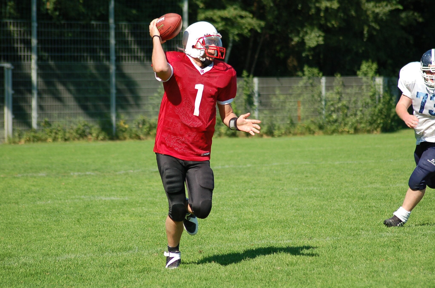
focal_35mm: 218
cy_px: 138
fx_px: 2623
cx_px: 224
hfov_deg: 9.5
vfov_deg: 6.3
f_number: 4.5
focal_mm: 135
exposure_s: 1/1000
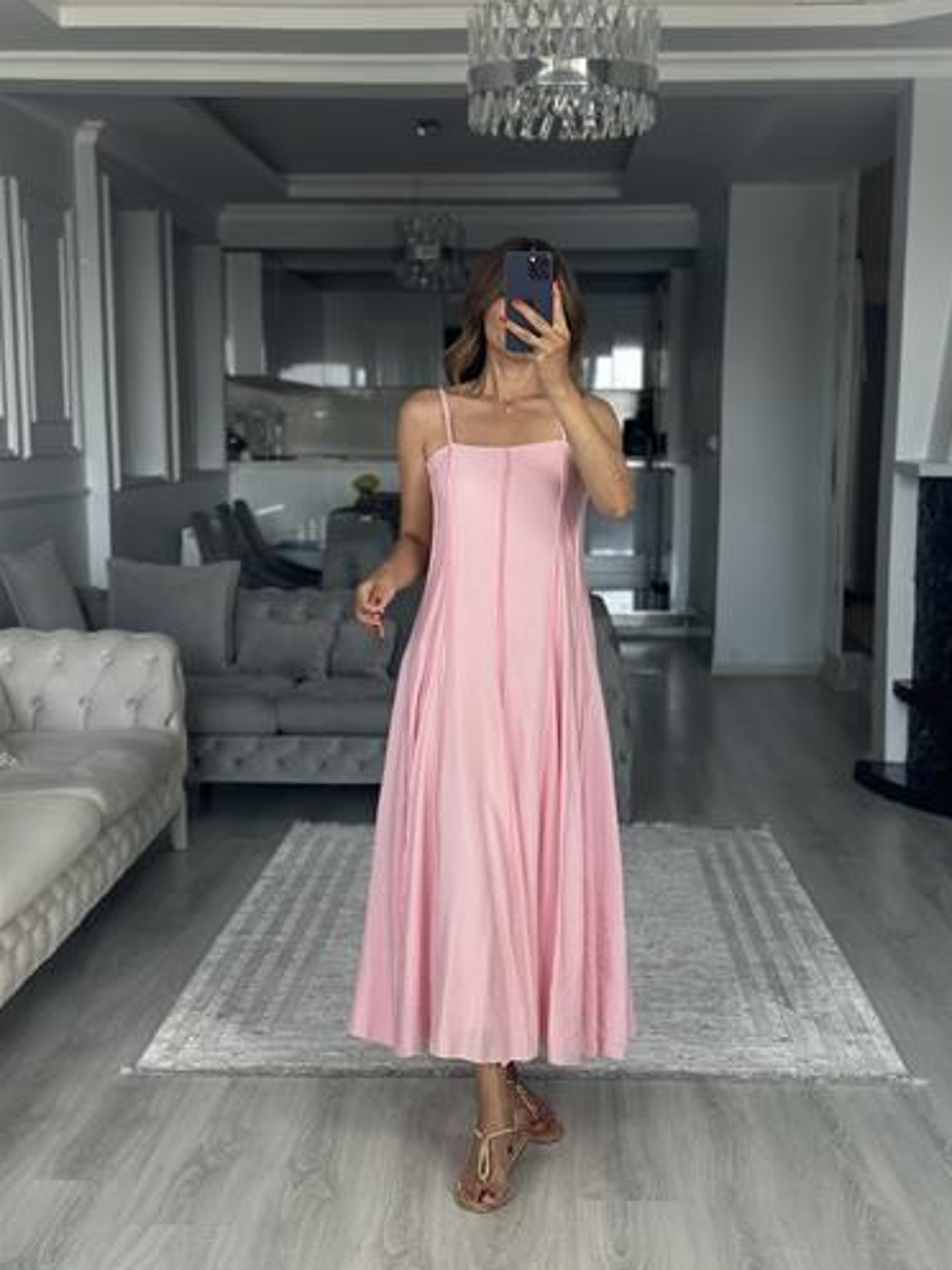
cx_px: 481
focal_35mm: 49
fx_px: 1797
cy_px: 640
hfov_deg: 29.7
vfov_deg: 38.9
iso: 125
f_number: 1.78
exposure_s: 1/172
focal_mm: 6.86
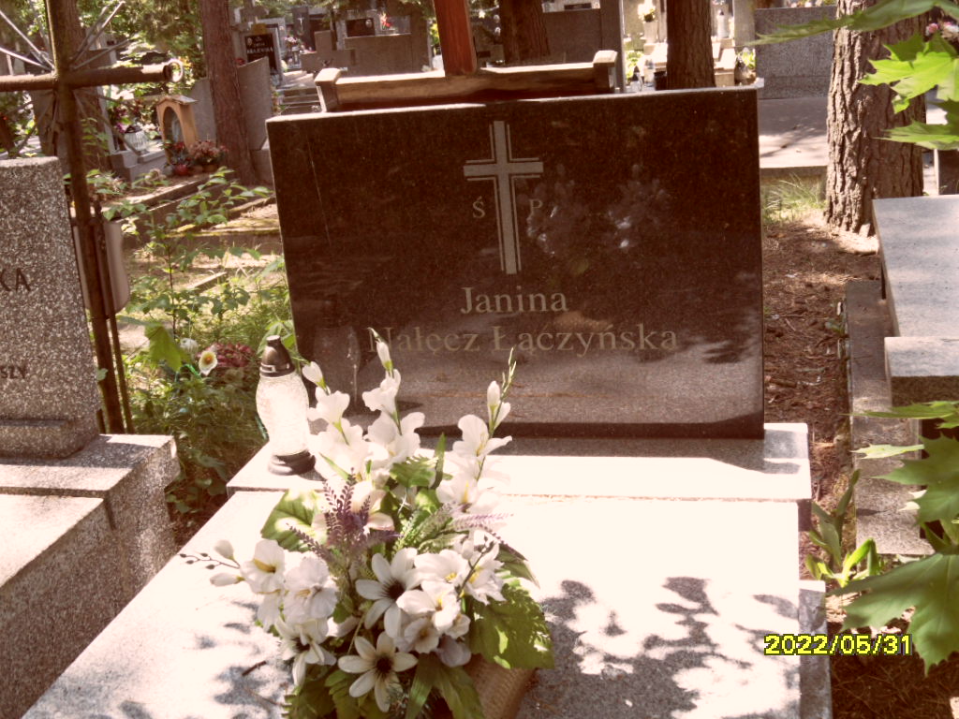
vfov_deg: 36.0
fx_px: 1108
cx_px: 480
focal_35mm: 40
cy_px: 360
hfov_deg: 46.8
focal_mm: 6.5
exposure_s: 1/90
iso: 100
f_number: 3.6
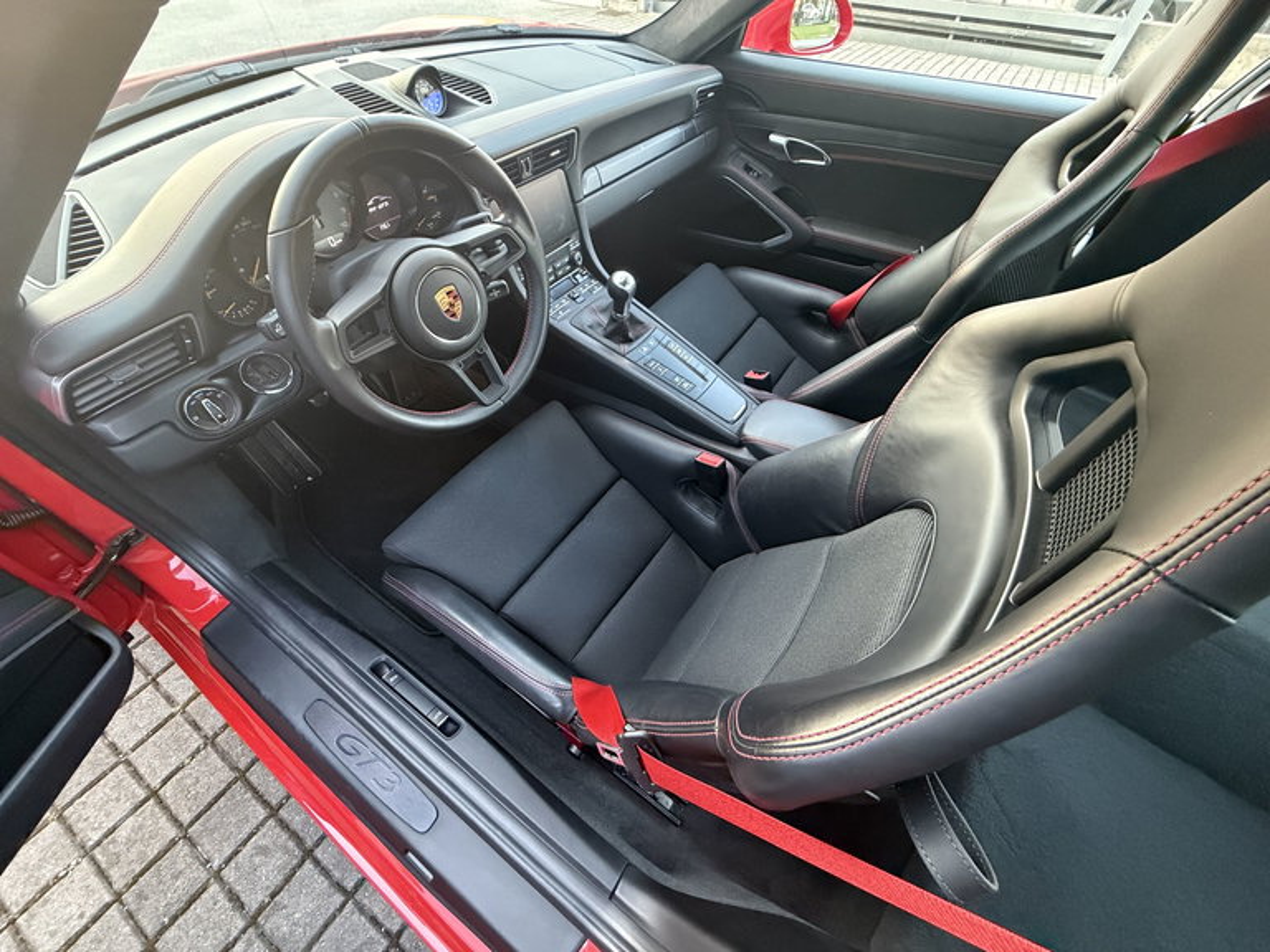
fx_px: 514
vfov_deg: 85.7
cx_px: 635
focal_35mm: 14
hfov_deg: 102.1
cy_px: 476
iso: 1000
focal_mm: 2.22
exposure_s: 1/60
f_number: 2.2
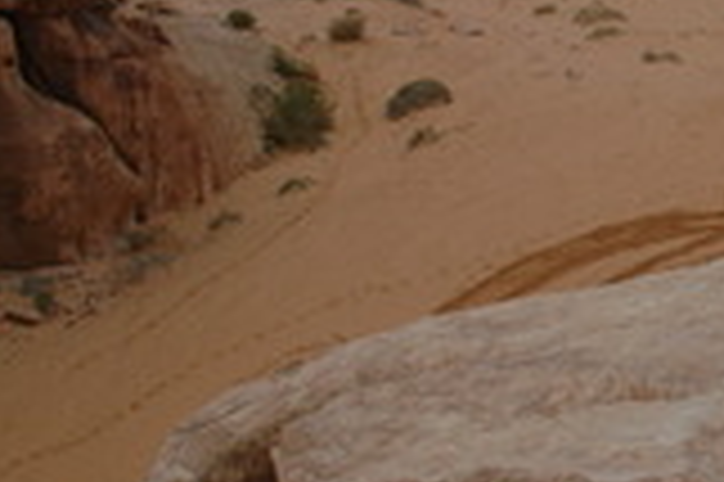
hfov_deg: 15.0
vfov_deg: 11.3
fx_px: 2431
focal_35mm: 121
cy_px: 187
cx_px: 1246
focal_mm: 18
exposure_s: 1/160
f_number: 6.3
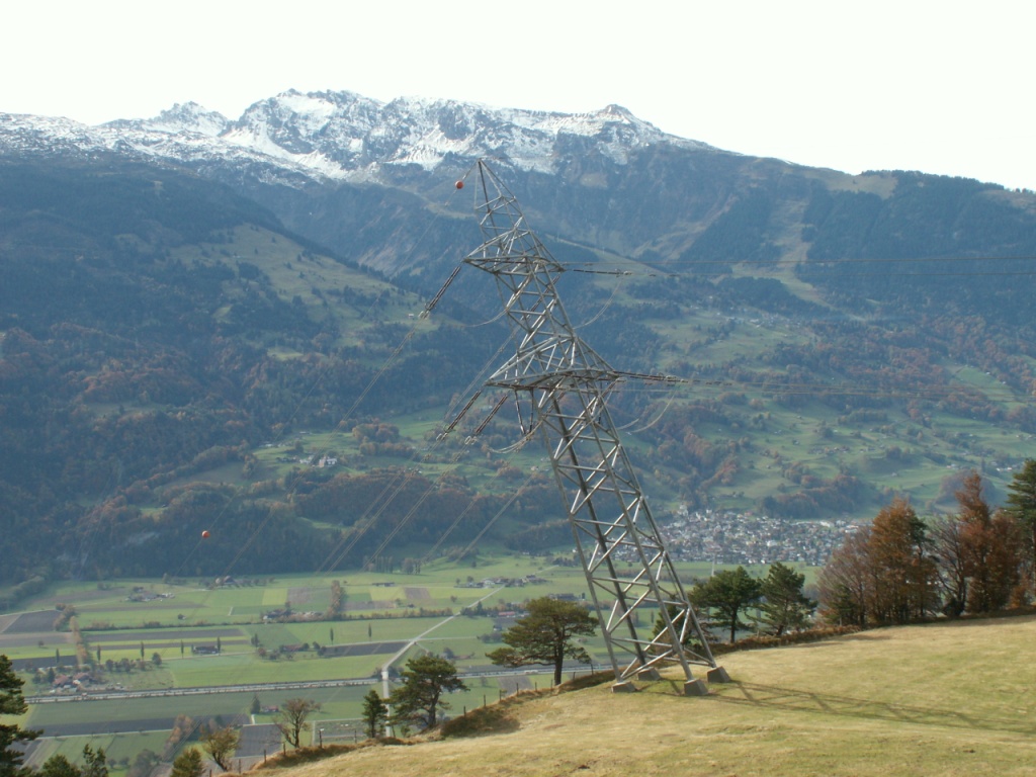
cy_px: 388
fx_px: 1586
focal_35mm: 53
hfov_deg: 36.2
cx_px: 518
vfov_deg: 27.5
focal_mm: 8.79
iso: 50
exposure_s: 1/100
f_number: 7.1
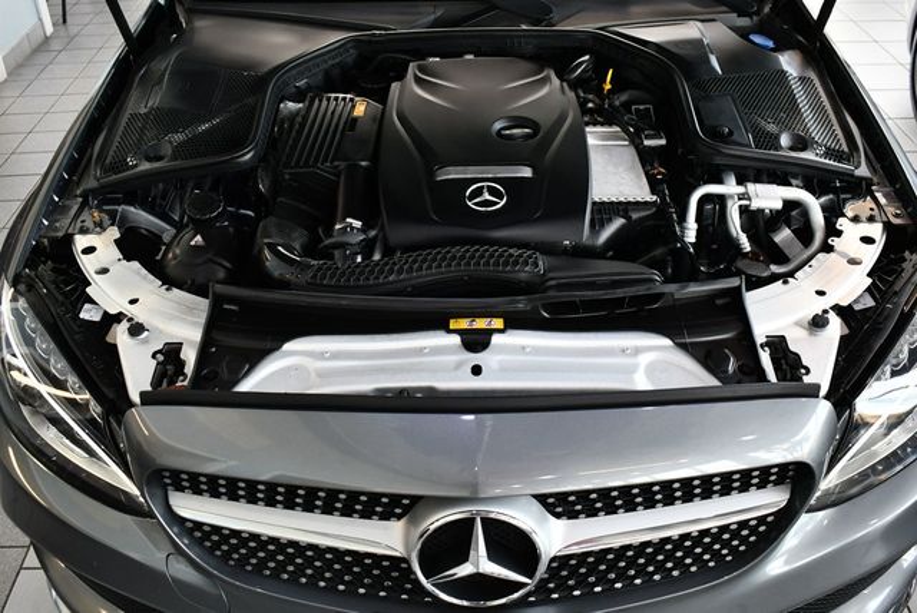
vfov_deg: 36.9
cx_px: 458
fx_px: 918
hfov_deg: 53.1
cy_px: 306
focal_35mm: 36
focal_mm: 18
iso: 800
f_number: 3.5
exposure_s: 1/125
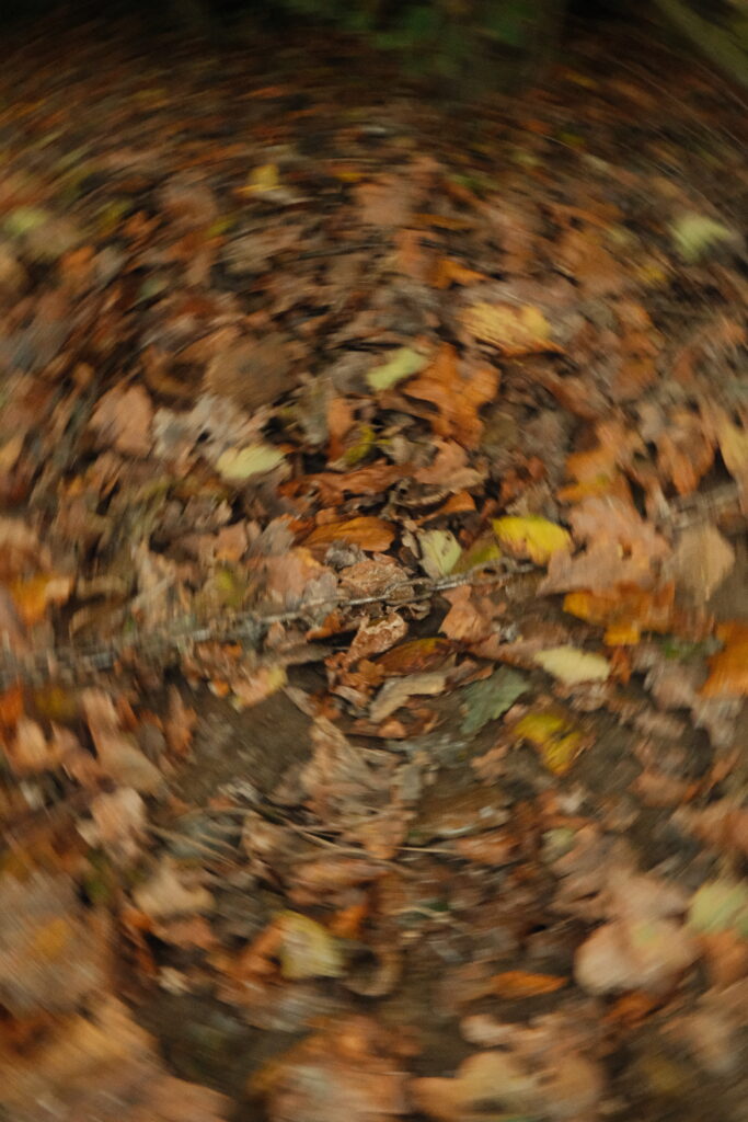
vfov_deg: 41.9
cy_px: 561
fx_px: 1464
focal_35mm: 47
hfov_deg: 28.7
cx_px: 374
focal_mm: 31.4
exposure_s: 1/60
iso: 12800
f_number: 22
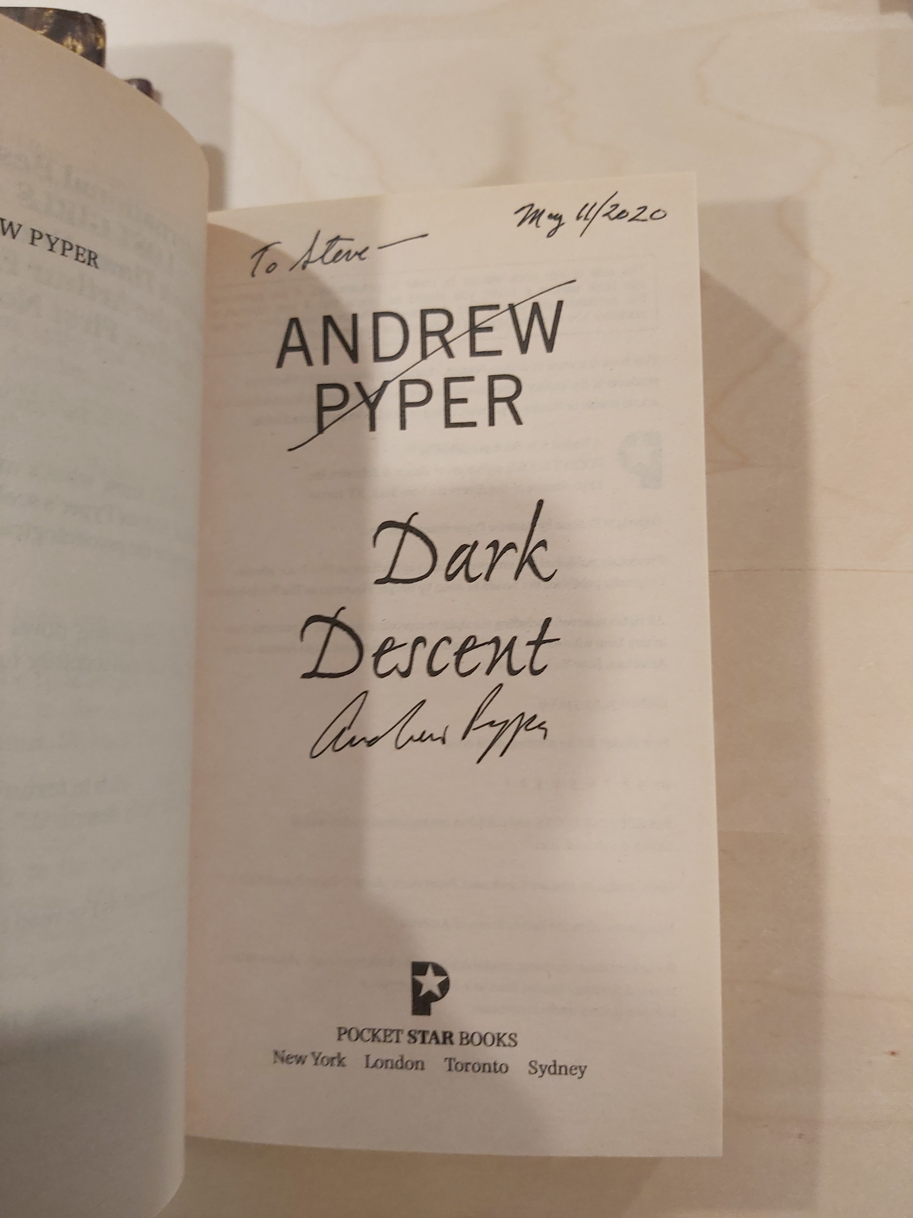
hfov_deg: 53.1
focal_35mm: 26
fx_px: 914
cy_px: 609
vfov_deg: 67.3
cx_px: 456
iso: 125
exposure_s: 1/60
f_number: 1.7
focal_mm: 3.92
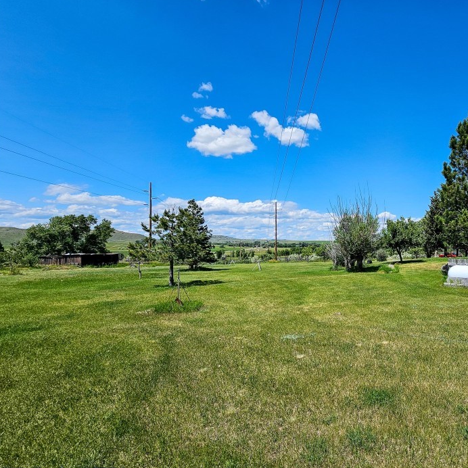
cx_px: 341
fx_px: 260
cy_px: 245
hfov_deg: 78.7
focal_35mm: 17
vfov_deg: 83.9
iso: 50
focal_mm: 2.2
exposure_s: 1/3400
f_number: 2.2
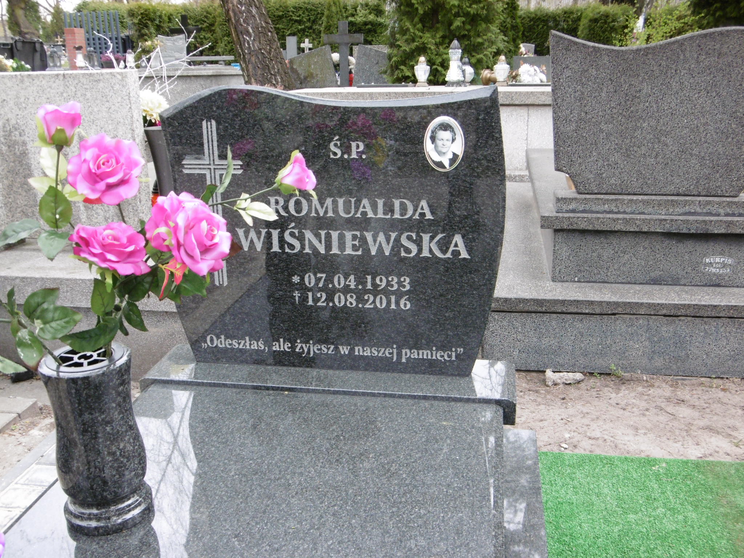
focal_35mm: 38
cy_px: 279
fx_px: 817
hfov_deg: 49.0
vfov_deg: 37.7
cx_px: 372
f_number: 3.7
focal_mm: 6.8
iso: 200
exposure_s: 1/60
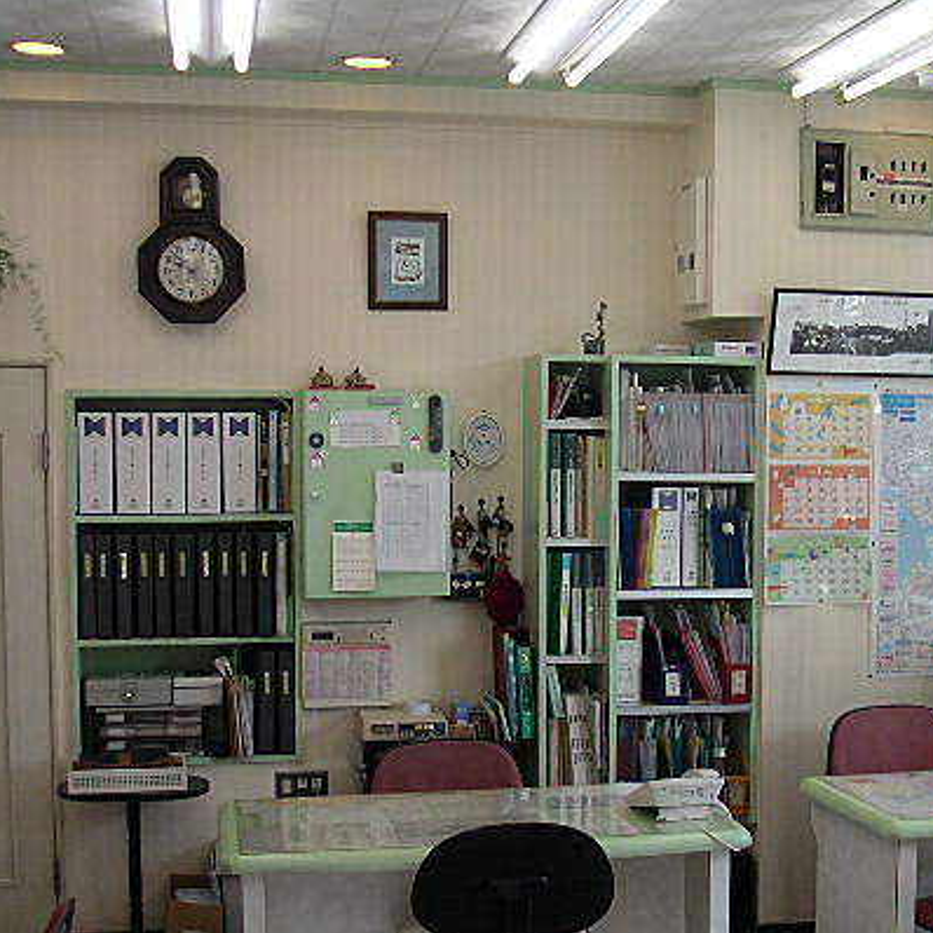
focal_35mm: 54
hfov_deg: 31.2
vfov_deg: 31.6
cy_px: 539
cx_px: 666
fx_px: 1647
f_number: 2.8
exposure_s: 1/100
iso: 50
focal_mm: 6
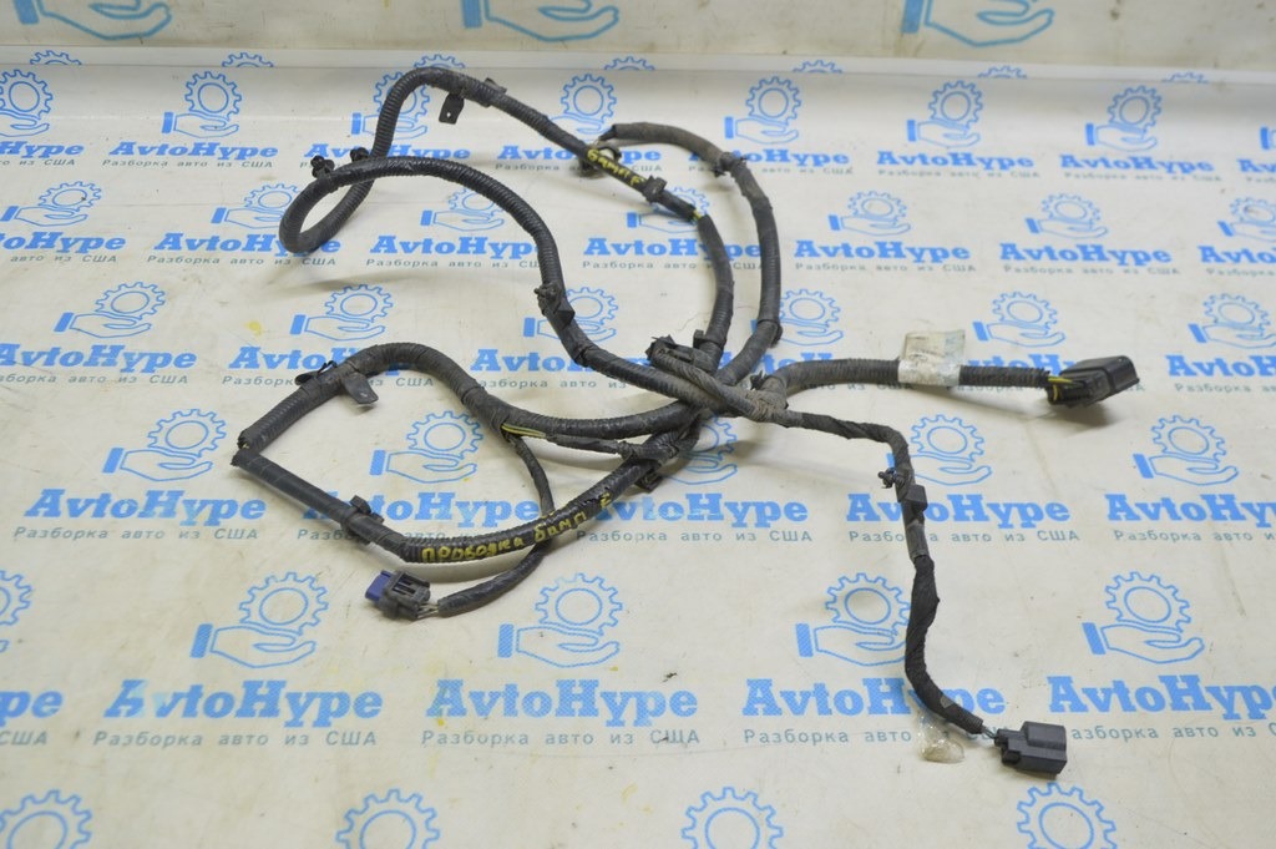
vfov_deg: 39.9
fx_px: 1169
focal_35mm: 33
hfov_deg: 57.3
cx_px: 638
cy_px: 424
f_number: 5.6
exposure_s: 1/25
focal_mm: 22
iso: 400
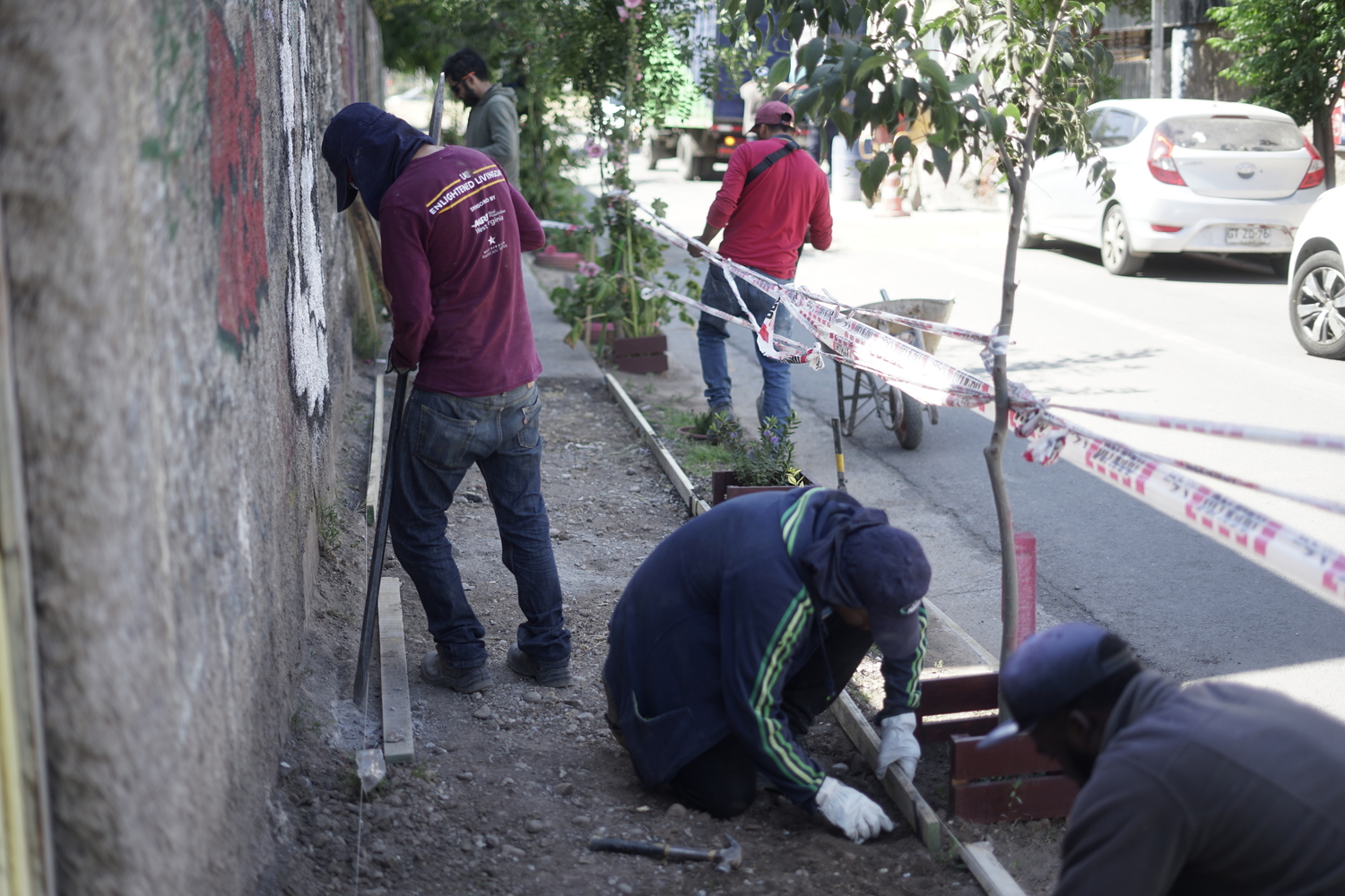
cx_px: 672
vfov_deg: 27.0
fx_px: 1868
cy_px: 448
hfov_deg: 39.6
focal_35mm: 50
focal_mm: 50
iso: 100
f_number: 1.8
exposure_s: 1/640
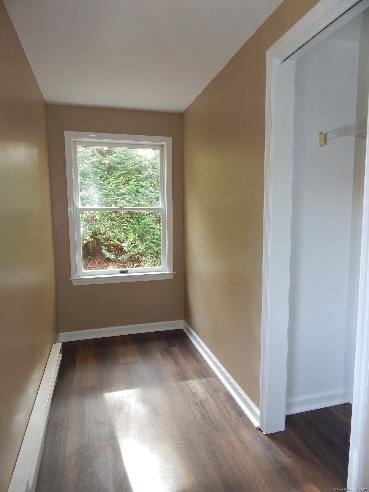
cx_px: 184
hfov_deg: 61.1
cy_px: 246
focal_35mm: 22
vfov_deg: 76.4
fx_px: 313
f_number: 3
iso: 140
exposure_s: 1/30
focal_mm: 4
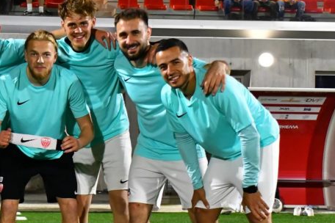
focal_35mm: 101
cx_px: 46
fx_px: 940
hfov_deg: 19.9
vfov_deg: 13.5
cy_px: 138
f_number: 4.5
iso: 6400
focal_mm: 30
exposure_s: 1/400
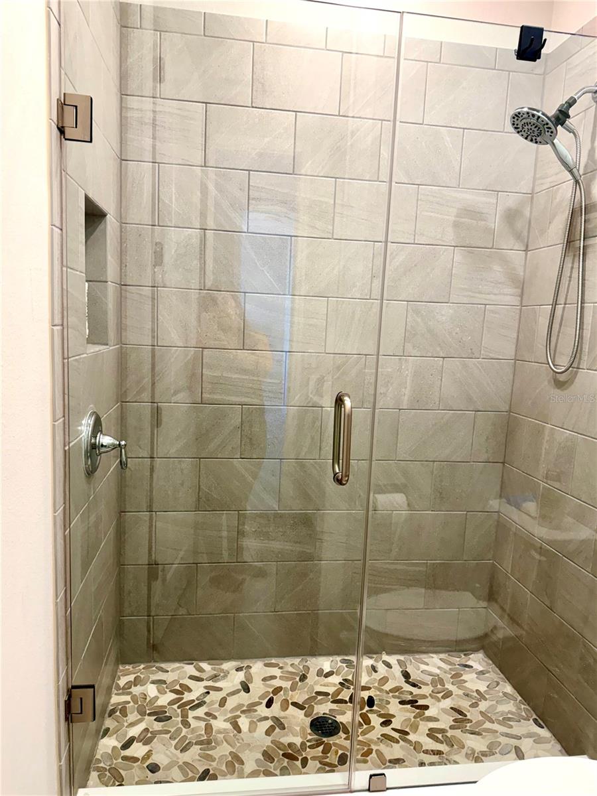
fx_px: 552
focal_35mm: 24
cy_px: 398
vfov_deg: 71.6
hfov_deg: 56.8
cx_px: 298
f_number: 1.78
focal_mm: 6.76
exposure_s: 1/120
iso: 160
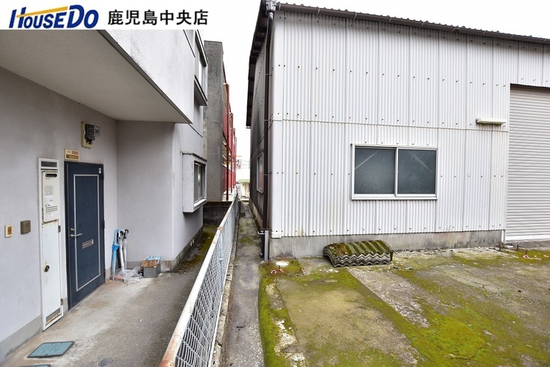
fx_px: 229
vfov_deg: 77.3
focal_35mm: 15
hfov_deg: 100.4
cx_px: 275
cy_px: 184
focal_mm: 10
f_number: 4.5
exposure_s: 1/100
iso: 160
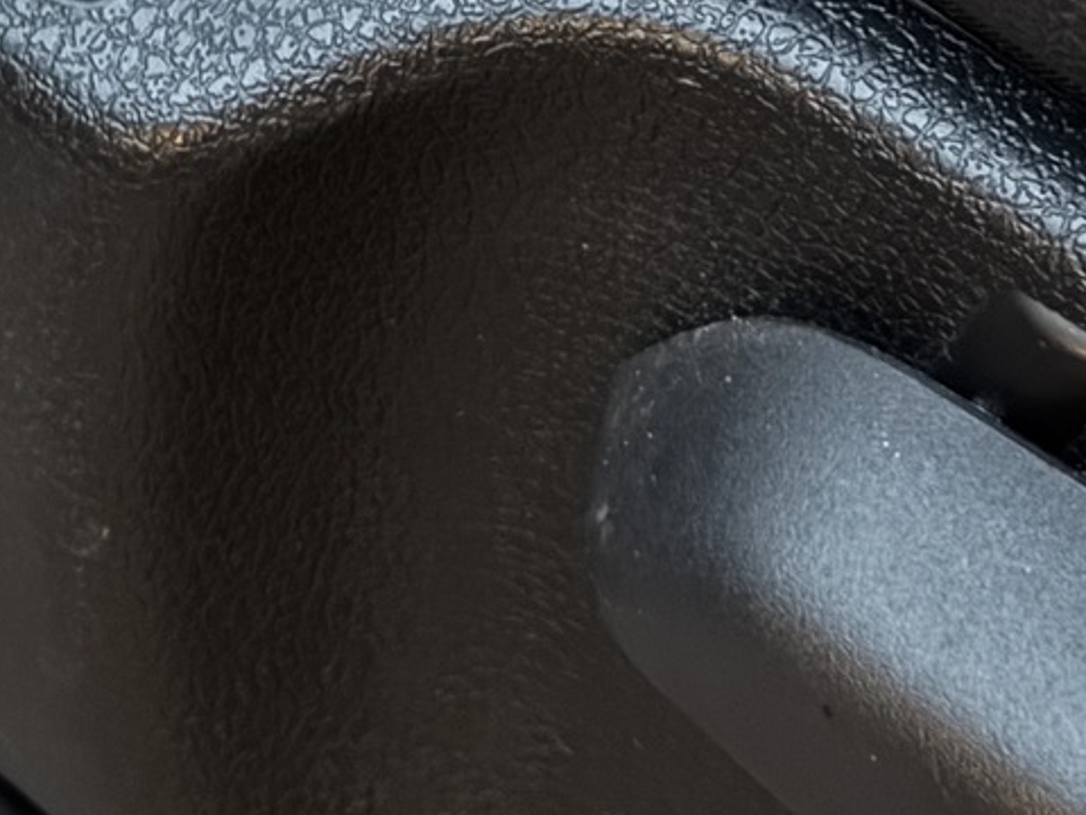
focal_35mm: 144
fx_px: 4518
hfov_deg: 13.6
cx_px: 129
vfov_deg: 10.1
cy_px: -310
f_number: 1.78
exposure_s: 1/15
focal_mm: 6.76
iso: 800
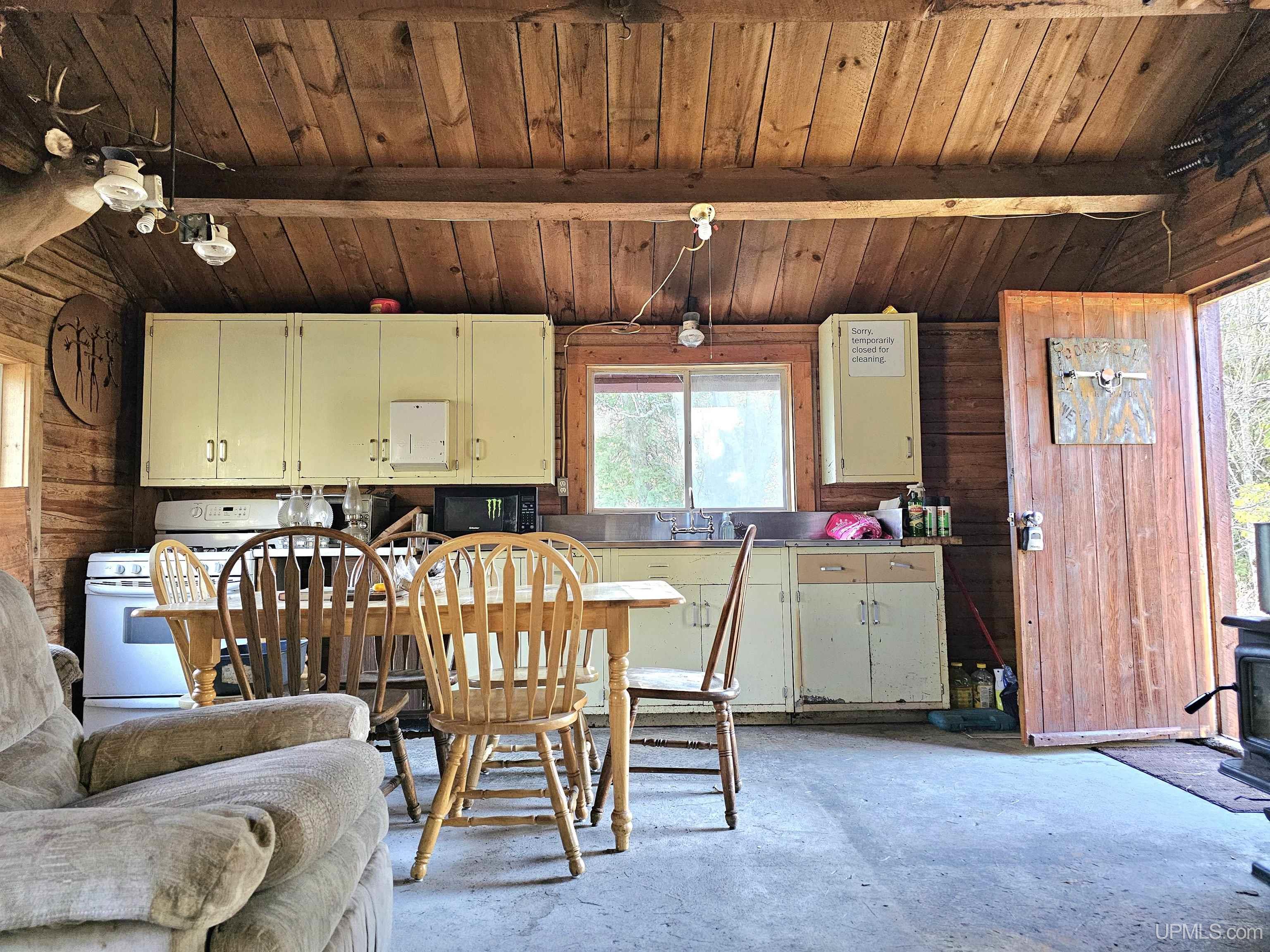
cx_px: 635
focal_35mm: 23
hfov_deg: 73.9
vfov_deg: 58.9
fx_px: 844
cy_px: 476
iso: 800
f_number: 1.7
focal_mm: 6.3
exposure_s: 1/120
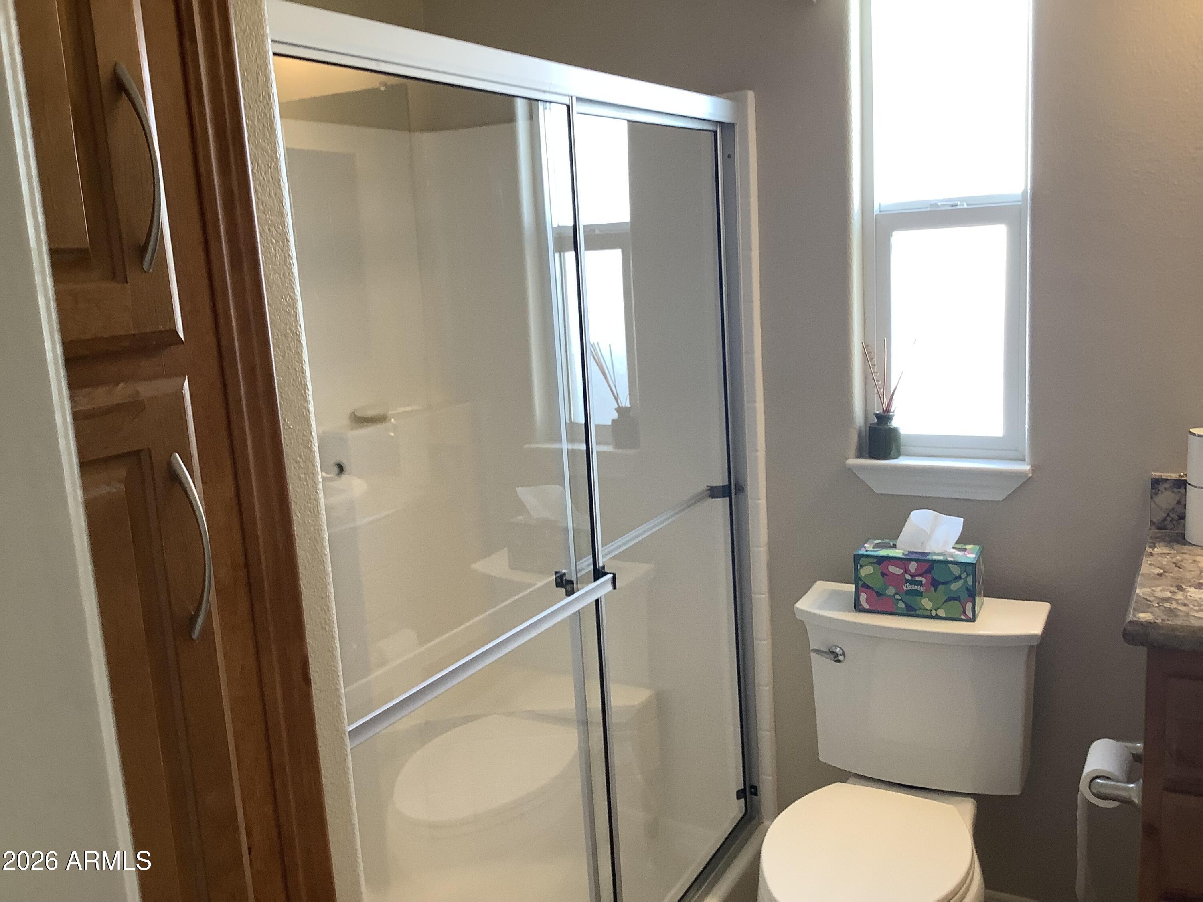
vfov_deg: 45.4
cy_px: 451
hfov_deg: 58.4
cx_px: 602
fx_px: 1077
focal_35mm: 31
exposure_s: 1/50
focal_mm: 3.3
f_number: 2.4
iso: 80
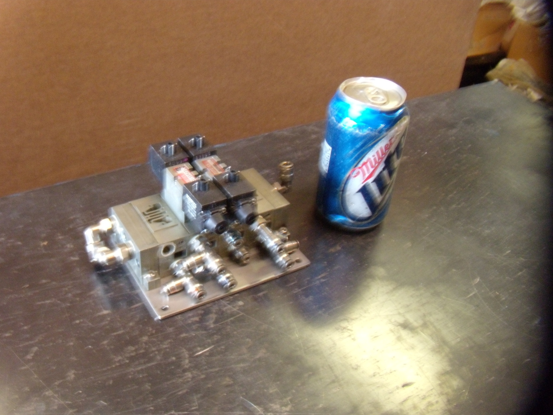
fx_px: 575
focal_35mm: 36
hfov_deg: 51.4
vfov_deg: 39.7
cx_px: 276
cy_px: 208
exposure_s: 1/10
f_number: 3.6
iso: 400
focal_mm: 6.4
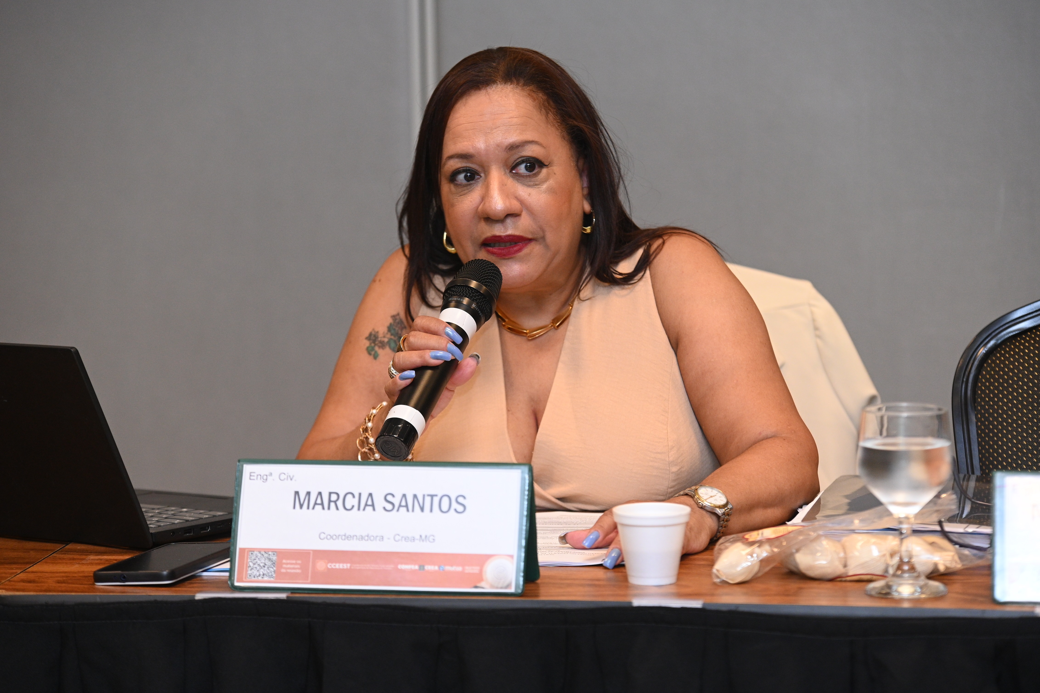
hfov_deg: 13.7
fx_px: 4332
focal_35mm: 150
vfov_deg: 9.1
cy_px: 346
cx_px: 520
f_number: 4
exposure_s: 1/160
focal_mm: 150
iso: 2000
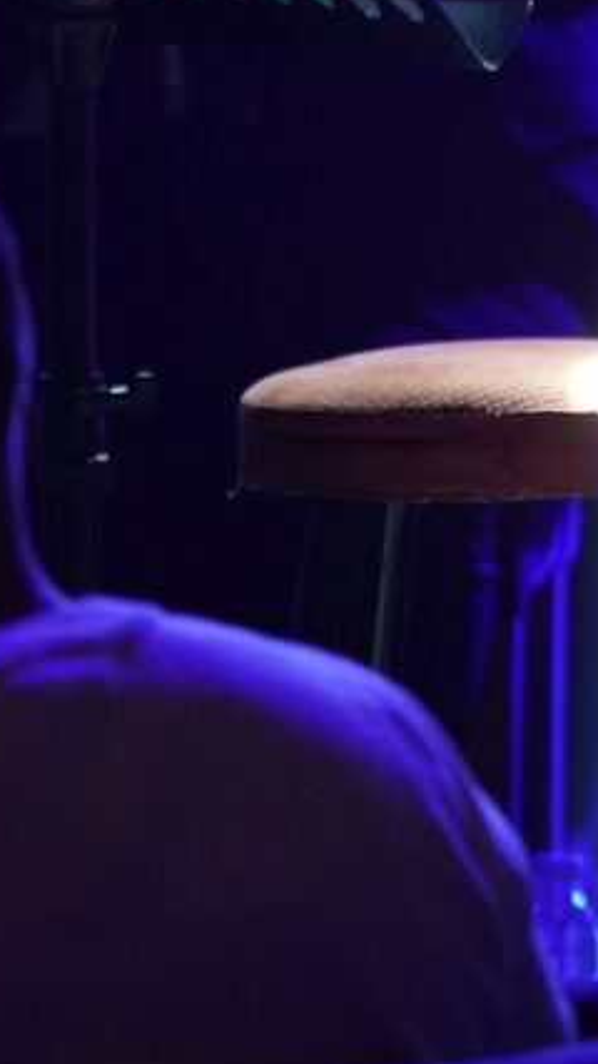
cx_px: 1759
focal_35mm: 861
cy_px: -858
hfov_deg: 1.4
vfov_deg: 2.5
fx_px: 24286
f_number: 2.8
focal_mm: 137
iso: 1000
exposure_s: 1/100
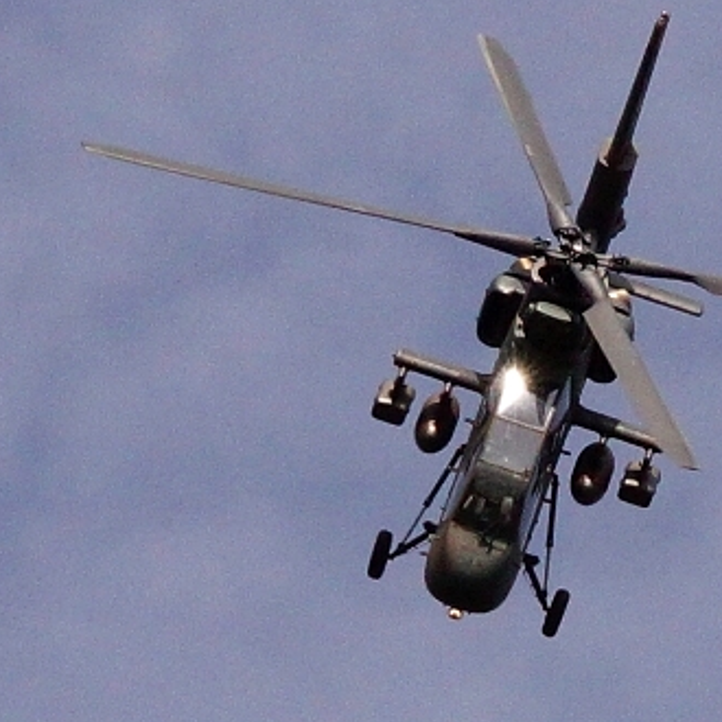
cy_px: 360
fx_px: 6371
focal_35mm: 270
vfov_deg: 6.5
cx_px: 543
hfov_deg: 6.5
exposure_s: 1/2500
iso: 800
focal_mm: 70
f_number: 13
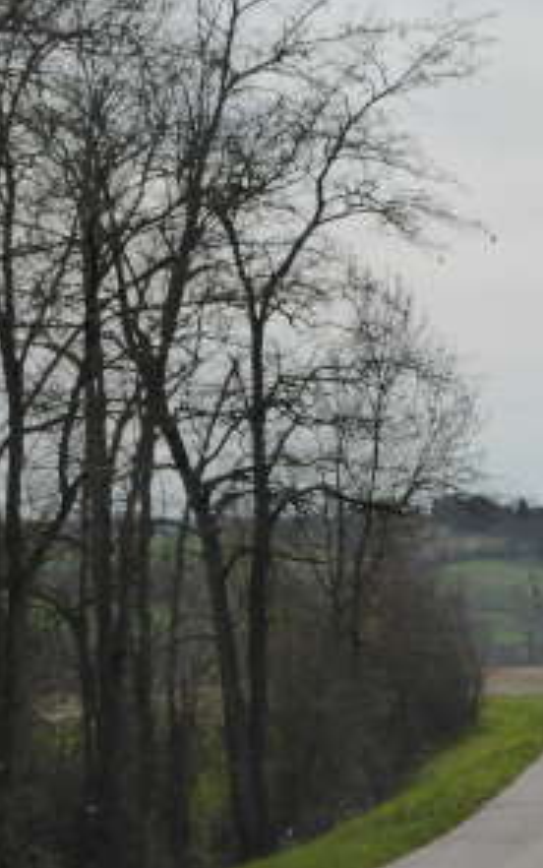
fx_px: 4140
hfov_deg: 7.5
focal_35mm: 175
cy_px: 548
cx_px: 581
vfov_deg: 12.0
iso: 200
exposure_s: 1/1600
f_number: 5.2
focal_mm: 16.1
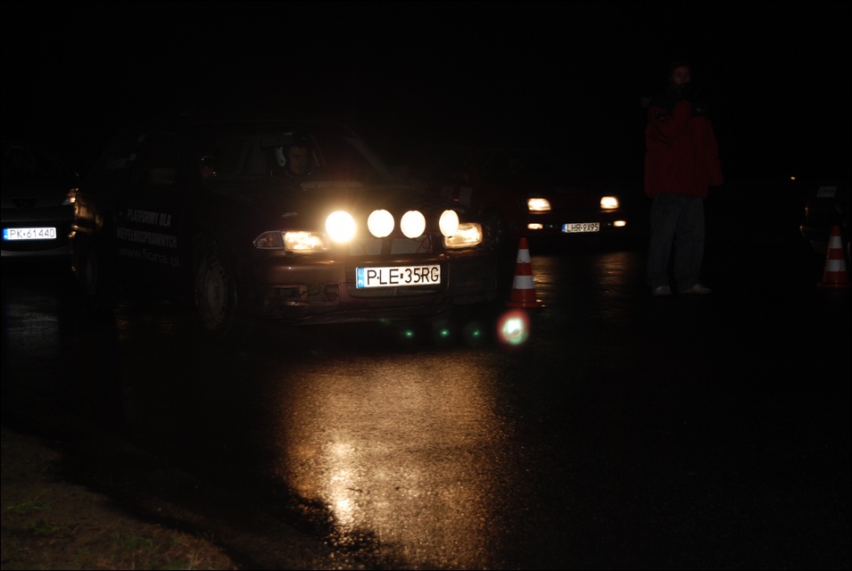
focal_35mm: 68
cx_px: 426
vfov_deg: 20.2
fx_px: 1600
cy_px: 286
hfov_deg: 29.8
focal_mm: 45
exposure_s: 1/80
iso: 200
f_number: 5.3
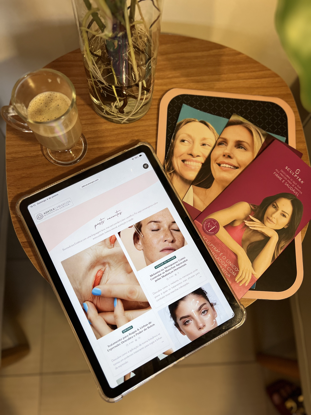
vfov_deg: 67.3
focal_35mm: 26
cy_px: 208
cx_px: 156
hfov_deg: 53.1
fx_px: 311
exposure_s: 1/60
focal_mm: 5.7
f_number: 1.5
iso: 160
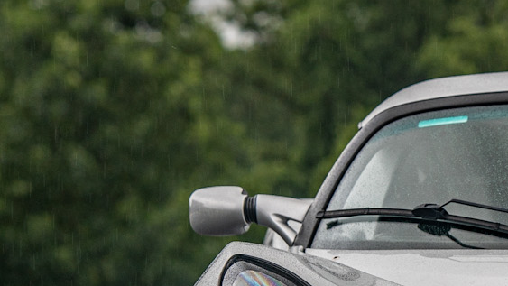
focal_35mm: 324
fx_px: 4365
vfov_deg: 3.7
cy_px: 355
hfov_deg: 6.6
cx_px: 628
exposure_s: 1/125
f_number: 2.8
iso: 125
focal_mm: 85
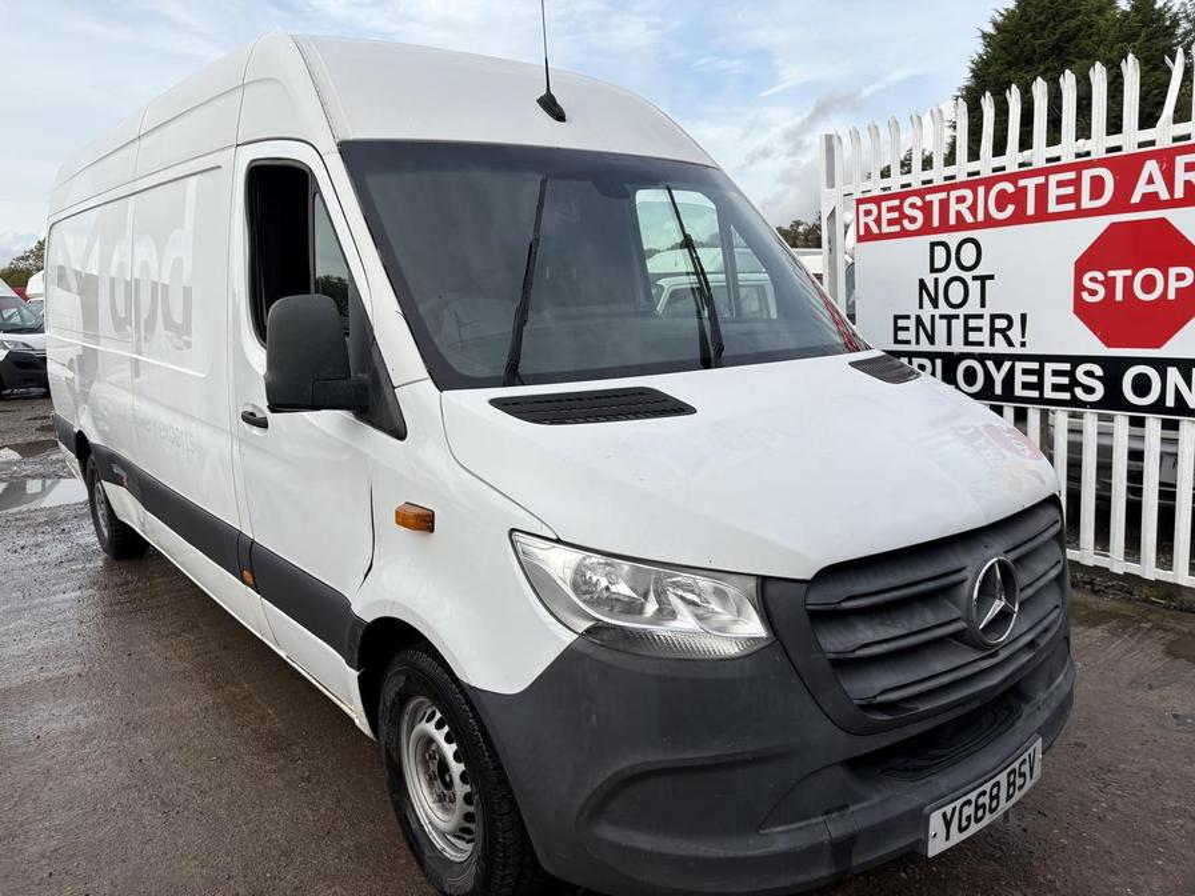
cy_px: 448
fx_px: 898
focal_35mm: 26
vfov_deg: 53.1
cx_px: 598
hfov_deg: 67.3
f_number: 1.6
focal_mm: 5.96
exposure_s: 1/1587
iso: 50
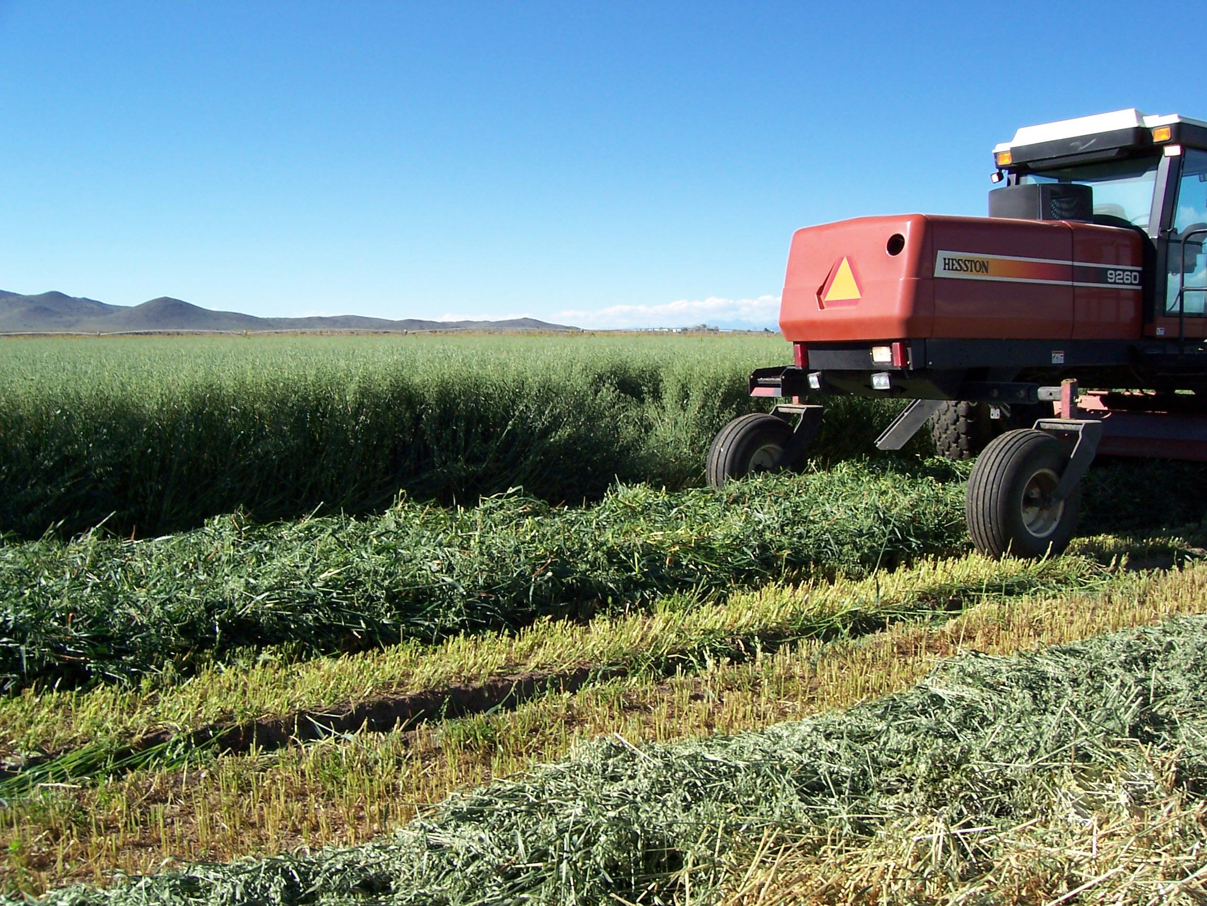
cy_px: 453
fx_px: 1186
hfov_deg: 54.0
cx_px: 604
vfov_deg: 41.8
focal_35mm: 34
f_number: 5.6
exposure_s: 1/350
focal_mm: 5.6
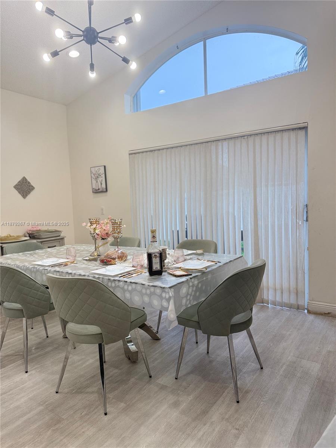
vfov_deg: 71.6
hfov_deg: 56.8
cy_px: 224
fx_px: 311
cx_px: 168
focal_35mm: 24
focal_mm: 6.76
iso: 125
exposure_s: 1/229
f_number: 1.78
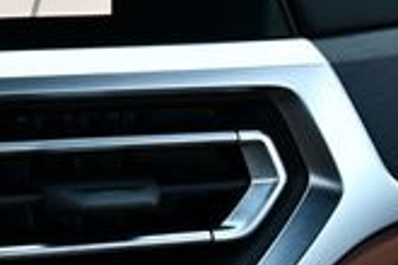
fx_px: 1548
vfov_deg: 9.8
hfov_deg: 13.3
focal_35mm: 140
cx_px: -311
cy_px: 123
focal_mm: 18
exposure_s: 1/250
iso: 400
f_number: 4
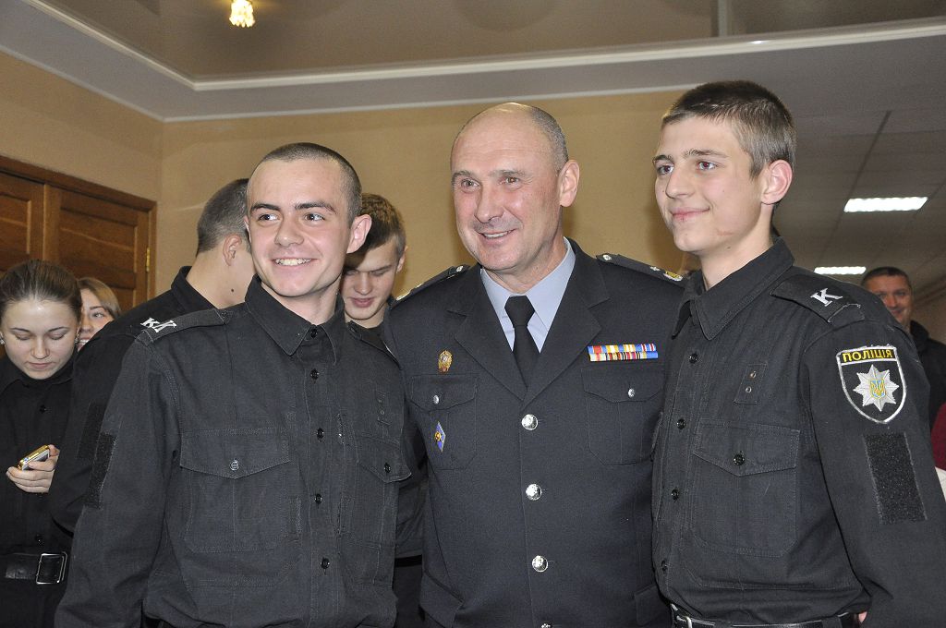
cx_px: 473
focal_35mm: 45
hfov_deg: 43.7
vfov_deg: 29.8
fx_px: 1181
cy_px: 314
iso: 1250
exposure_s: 1/60
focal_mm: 30
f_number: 4.5
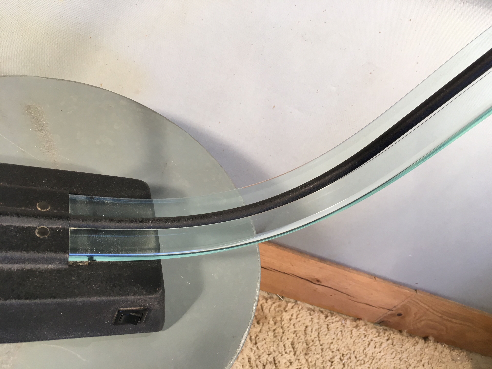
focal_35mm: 29
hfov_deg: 61.7
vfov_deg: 48.2
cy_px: 184
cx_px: 246
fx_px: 412
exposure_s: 1/33
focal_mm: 4.15
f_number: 2.2
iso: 25
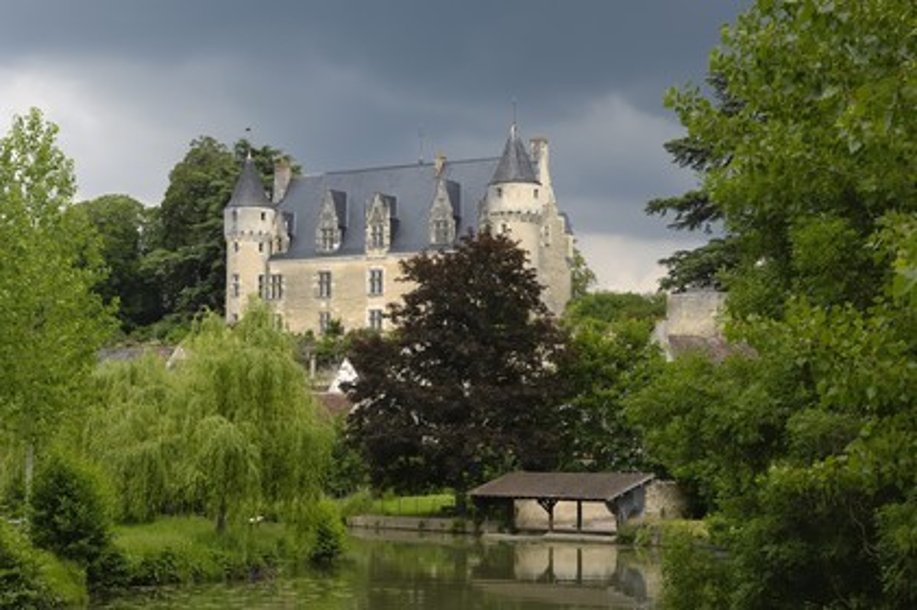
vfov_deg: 18.9
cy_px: 305
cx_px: 458
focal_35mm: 72
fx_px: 1833
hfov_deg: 28.1
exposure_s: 1/160
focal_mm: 48
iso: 100
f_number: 6.3
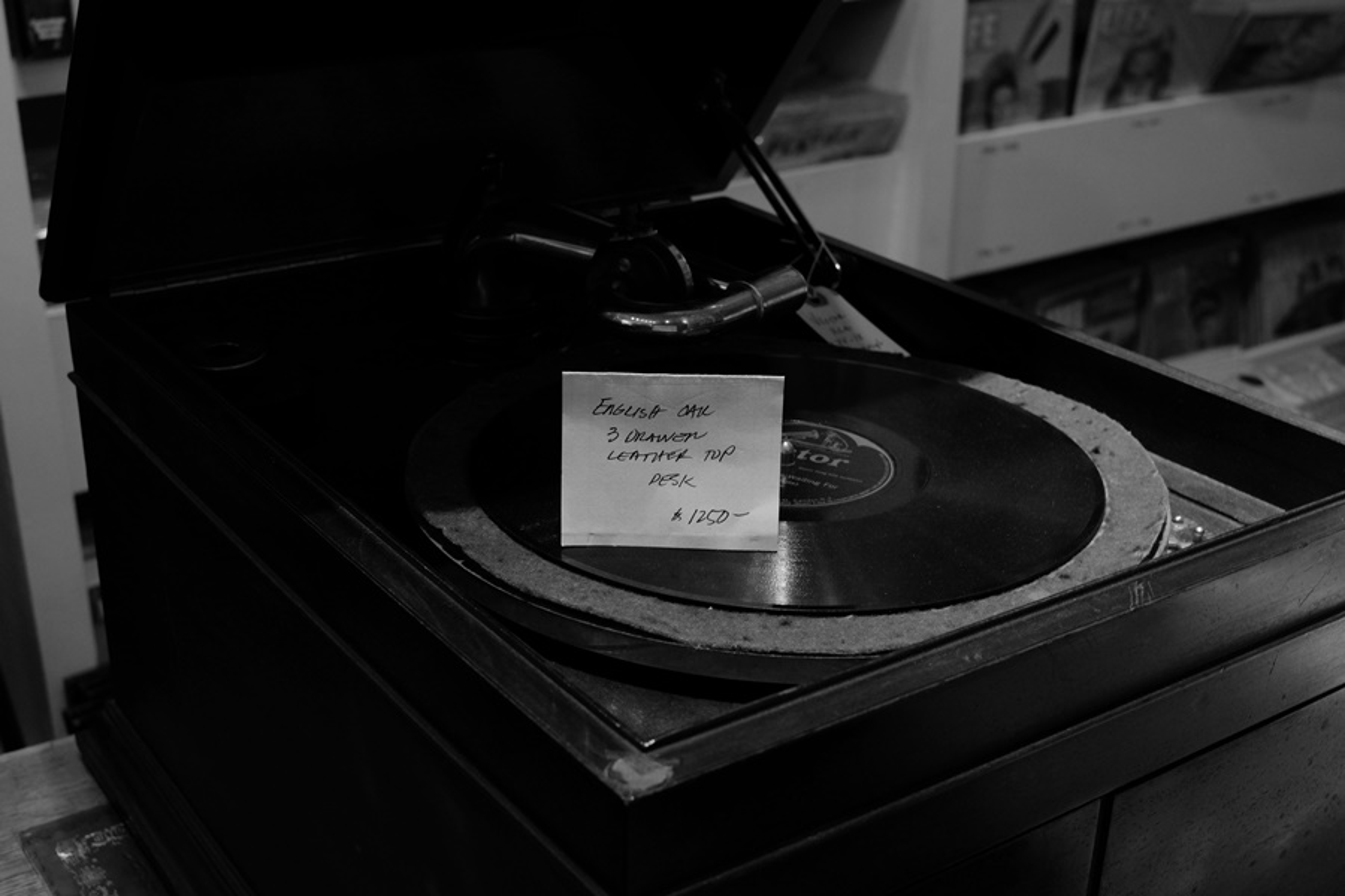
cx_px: 672
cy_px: 448
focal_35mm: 41
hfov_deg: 47.4
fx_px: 1532
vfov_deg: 32.6
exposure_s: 1/15
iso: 800
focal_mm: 27
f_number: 6.4
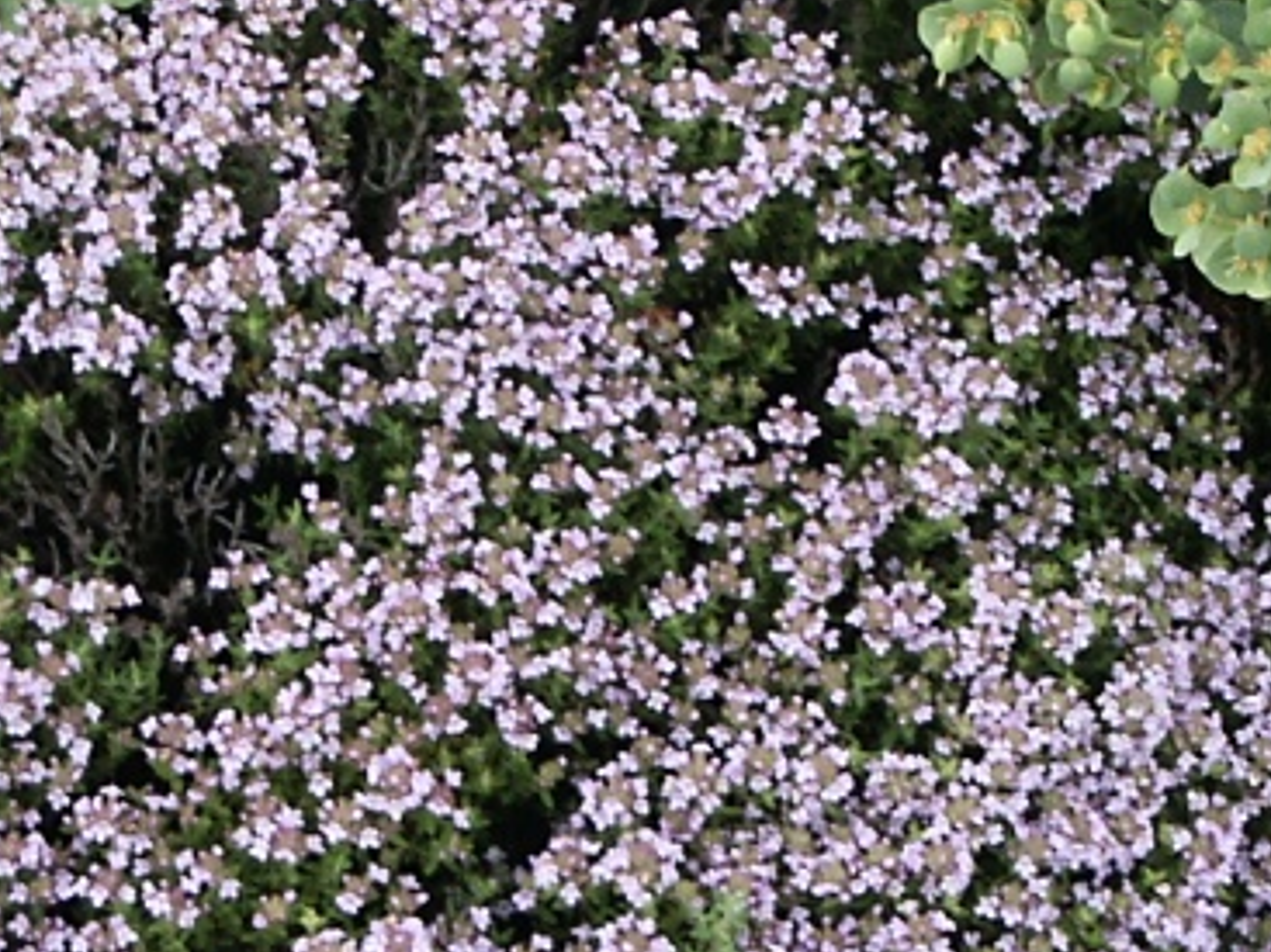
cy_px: 765
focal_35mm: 133
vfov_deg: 11.1
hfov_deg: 14.6
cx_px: 10
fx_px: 4882
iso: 64
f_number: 3.6
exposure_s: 1/125
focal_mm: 12.63
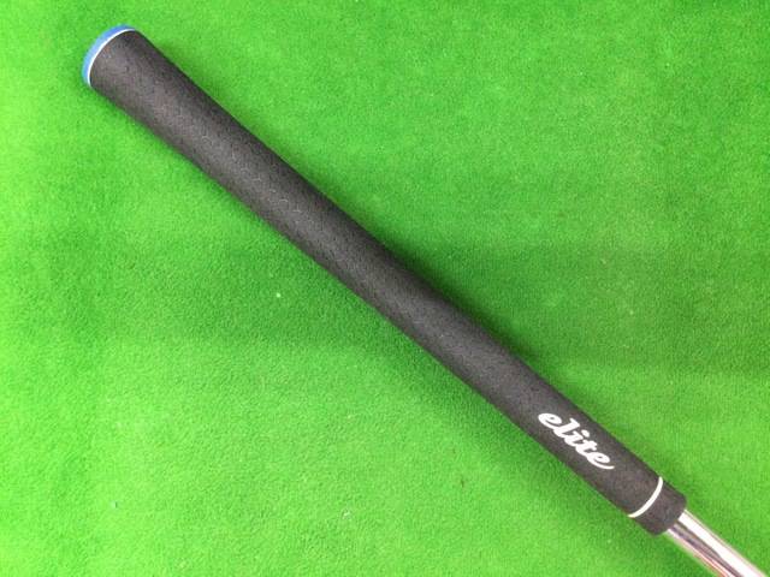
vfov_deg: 45.4
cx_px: 385
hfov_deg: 58.4
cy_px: 288
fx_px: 690
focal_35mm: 31
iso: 250
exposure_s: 1/30
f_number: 2.4
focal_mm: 3.3
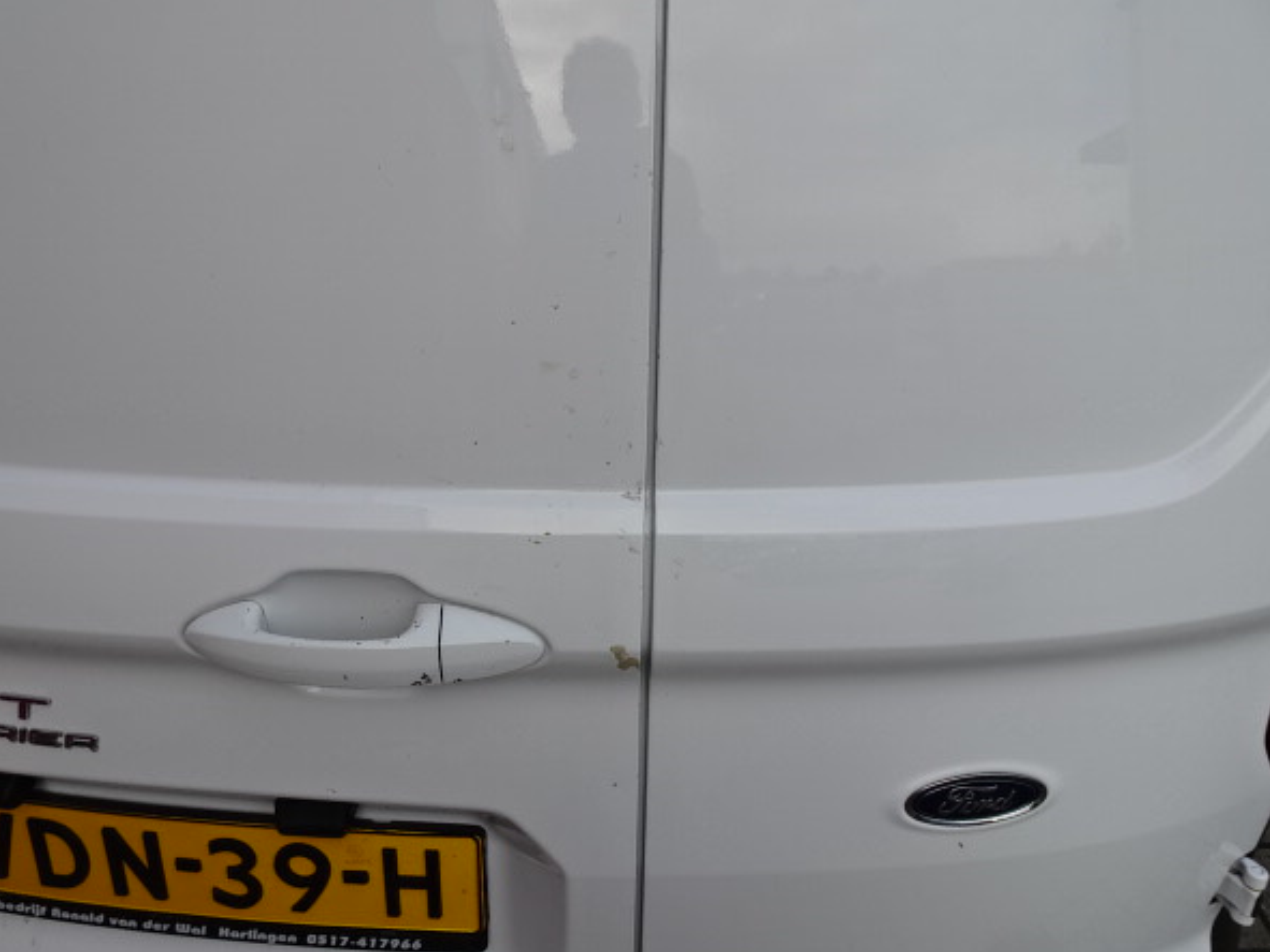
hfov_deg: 67.3
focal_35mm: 26
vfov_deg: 53.0
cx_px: 617
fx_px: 954
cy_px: 479
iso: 80
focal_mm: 4.25
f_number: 3.5
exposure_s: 1/640
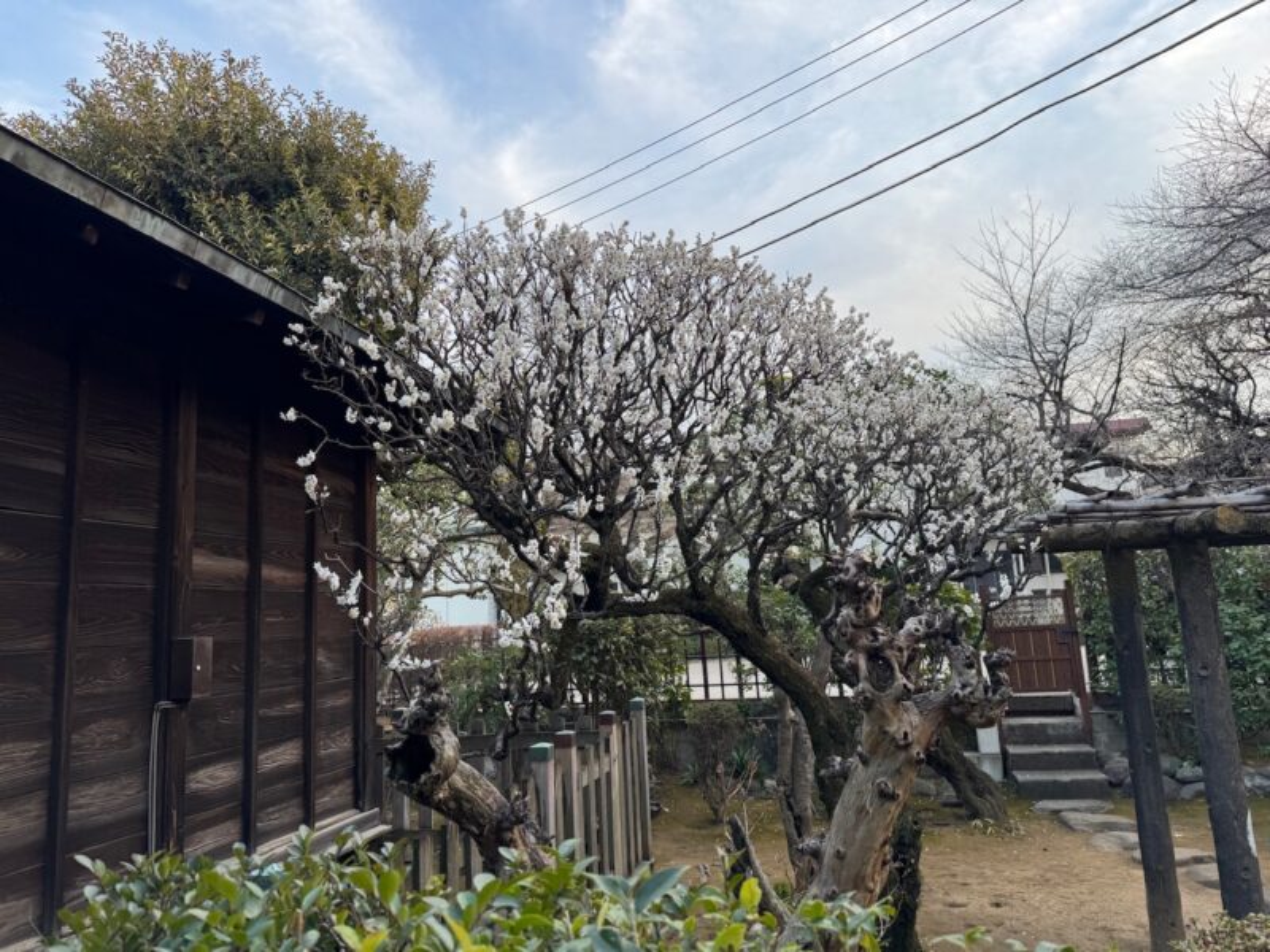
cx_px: 635
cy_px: 476
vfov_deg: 56.8
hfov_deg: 71.6
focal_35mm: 24
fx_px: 881
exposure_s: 1/138
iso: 50
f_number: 1.78
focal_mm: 6.76
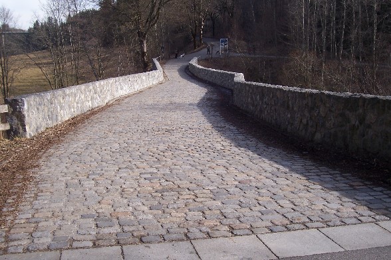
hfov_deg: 46.4
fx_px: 456
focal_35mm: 42
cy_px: 130
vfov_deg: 31.9
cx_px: 196
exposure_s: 1/250
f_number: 5.6
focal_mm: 7
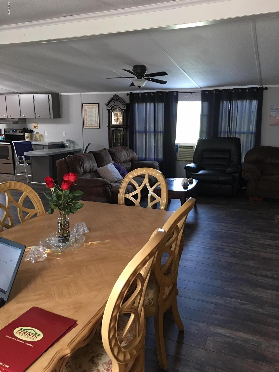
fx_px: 312
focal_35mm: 29
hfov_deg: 48.2
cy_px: 186
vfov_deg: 61.7
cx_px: 140
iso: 80
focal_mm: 4.15
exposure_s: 1/15
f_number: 2.2
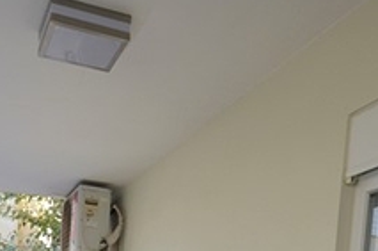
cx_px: 162
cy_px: 386
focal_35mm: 51
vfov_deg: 21.6
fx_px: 534
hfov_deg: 38.9
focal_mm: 10
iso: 400
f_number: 5.6
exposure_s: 1/125
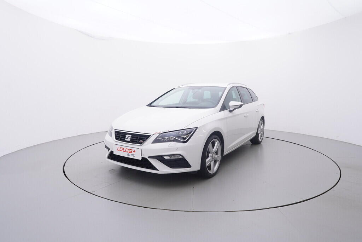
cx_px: 181
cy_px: 121
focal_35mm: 22
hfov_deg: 77.3
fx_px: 226
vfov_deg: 56.2
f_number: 5
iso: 200
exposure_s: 1/80
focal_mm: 15
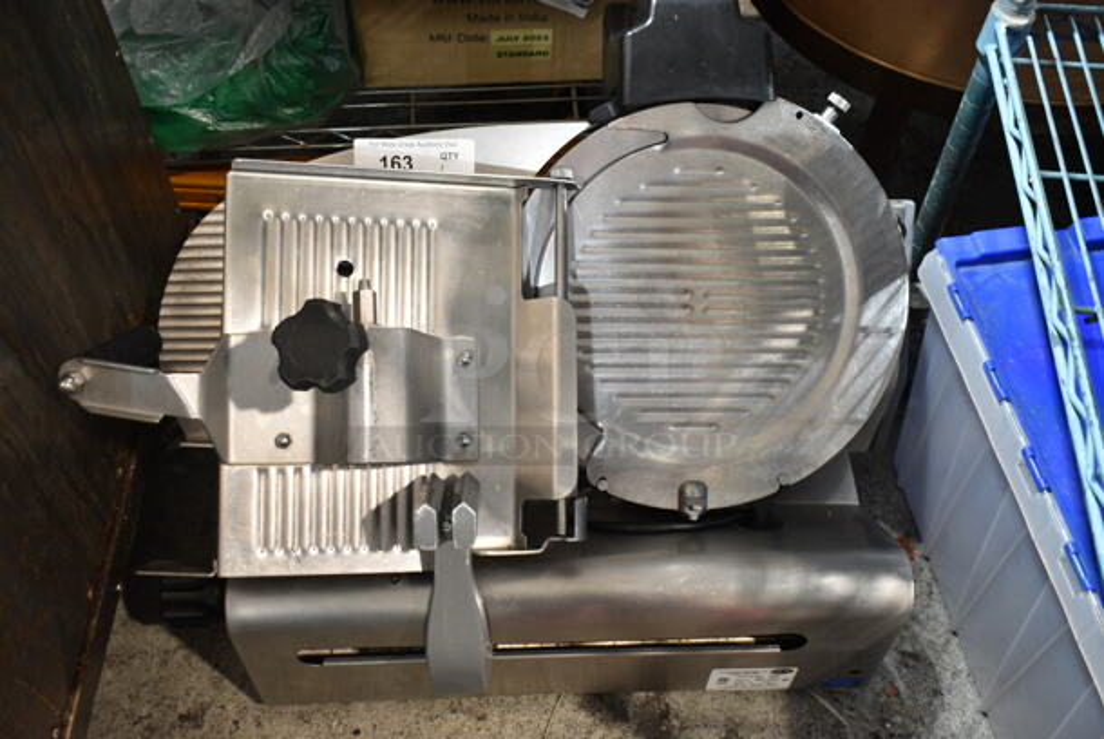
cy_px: 370
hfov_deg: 53.1
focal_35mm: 36
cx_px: 552
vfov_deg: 37.0
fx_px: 1105
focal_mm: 24
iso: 900
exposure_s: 1/40
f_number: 4
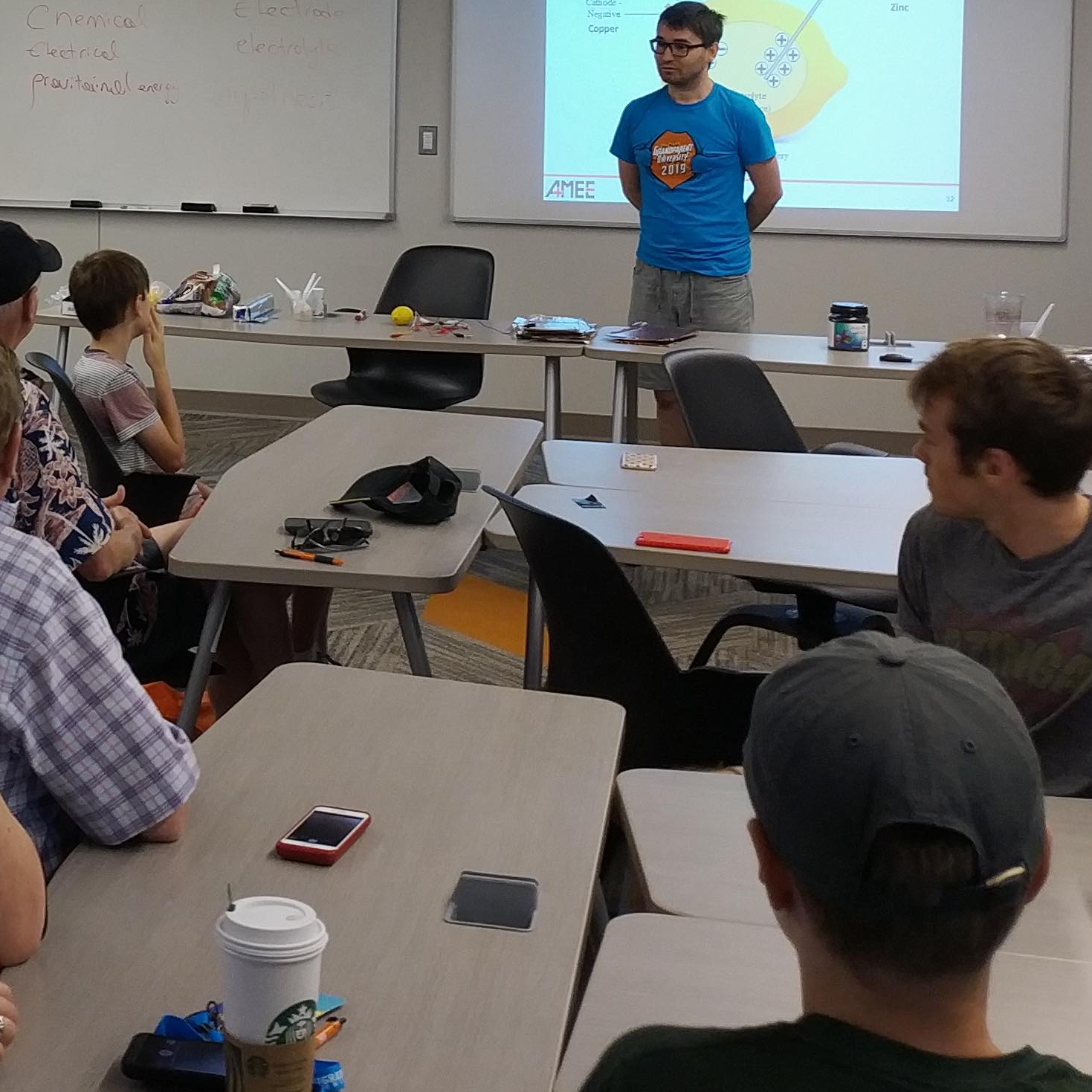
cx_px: -5
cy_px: 120
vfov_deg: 22.0
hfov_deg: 21.7
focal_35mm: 77
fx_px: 2748
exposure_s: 1/40
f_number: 2
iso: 178
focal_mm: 4.5
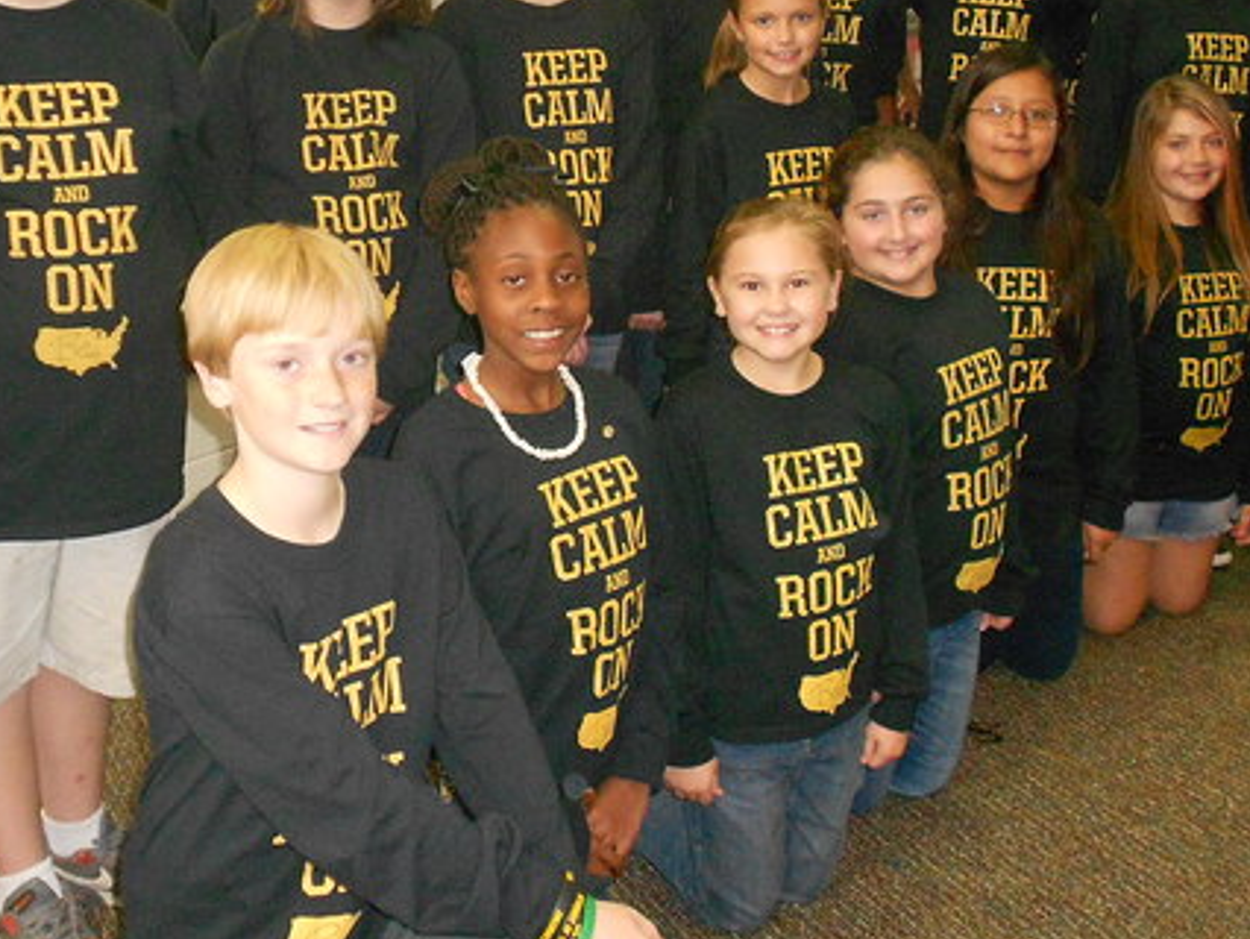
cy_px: 308
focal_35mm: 49
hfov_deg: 38.8
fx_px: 1770
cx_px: 549
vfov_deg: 29.5
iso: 500
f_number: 3.4
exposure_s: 1/25
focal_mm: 5.1
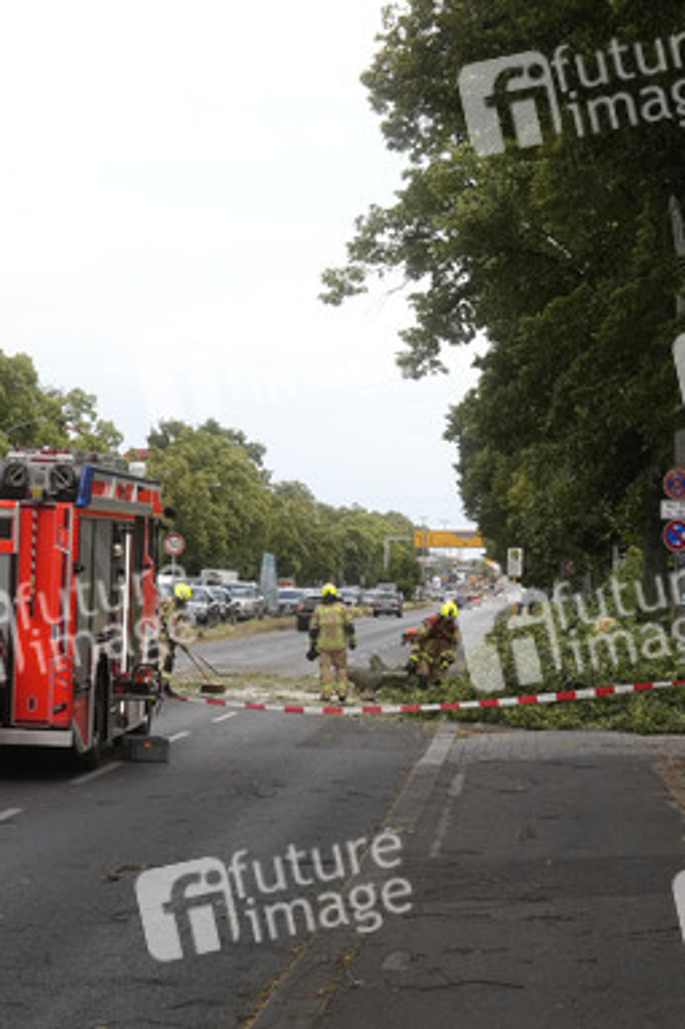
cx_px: 352
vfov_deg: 41.9
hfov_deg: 28.6
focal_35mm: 47
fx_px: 1343
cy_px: 494
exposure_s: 1/800
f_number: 5.6
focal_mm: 30
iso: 640
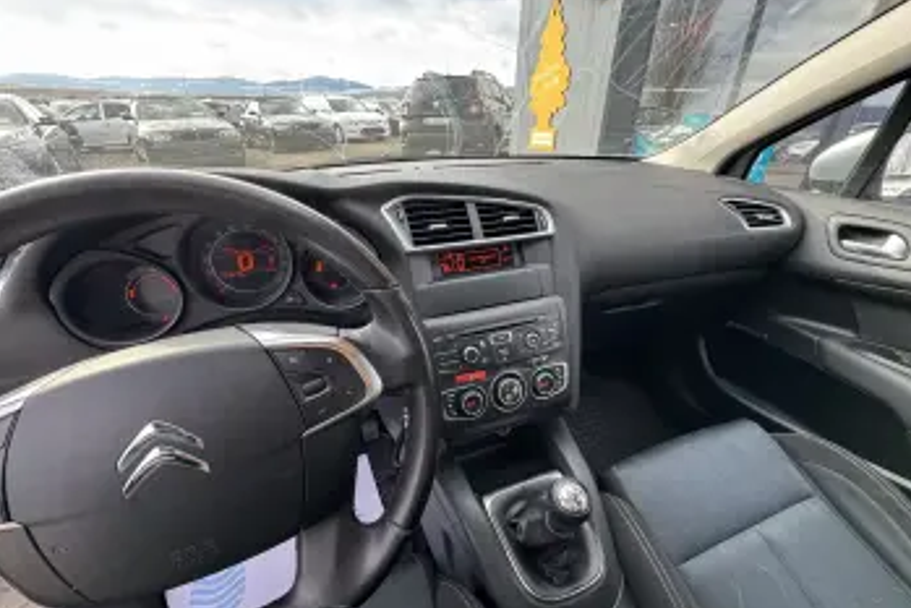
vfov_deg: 77.4
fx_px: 380
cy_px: 300
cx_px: 465
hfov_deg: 100.4
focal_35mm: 15
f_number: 2.2
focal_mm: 2.22
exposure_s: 1/99
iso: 100
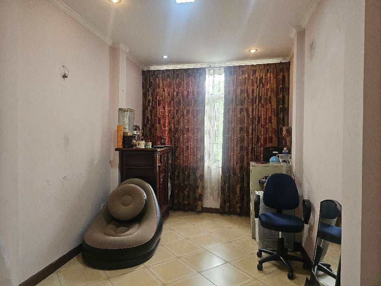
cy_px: 143
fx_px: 253
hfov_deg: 73.9
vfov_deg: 58.9
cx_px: 190
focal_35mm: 23
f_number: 1.7
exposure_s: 1/120
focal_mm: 6.3
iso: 320
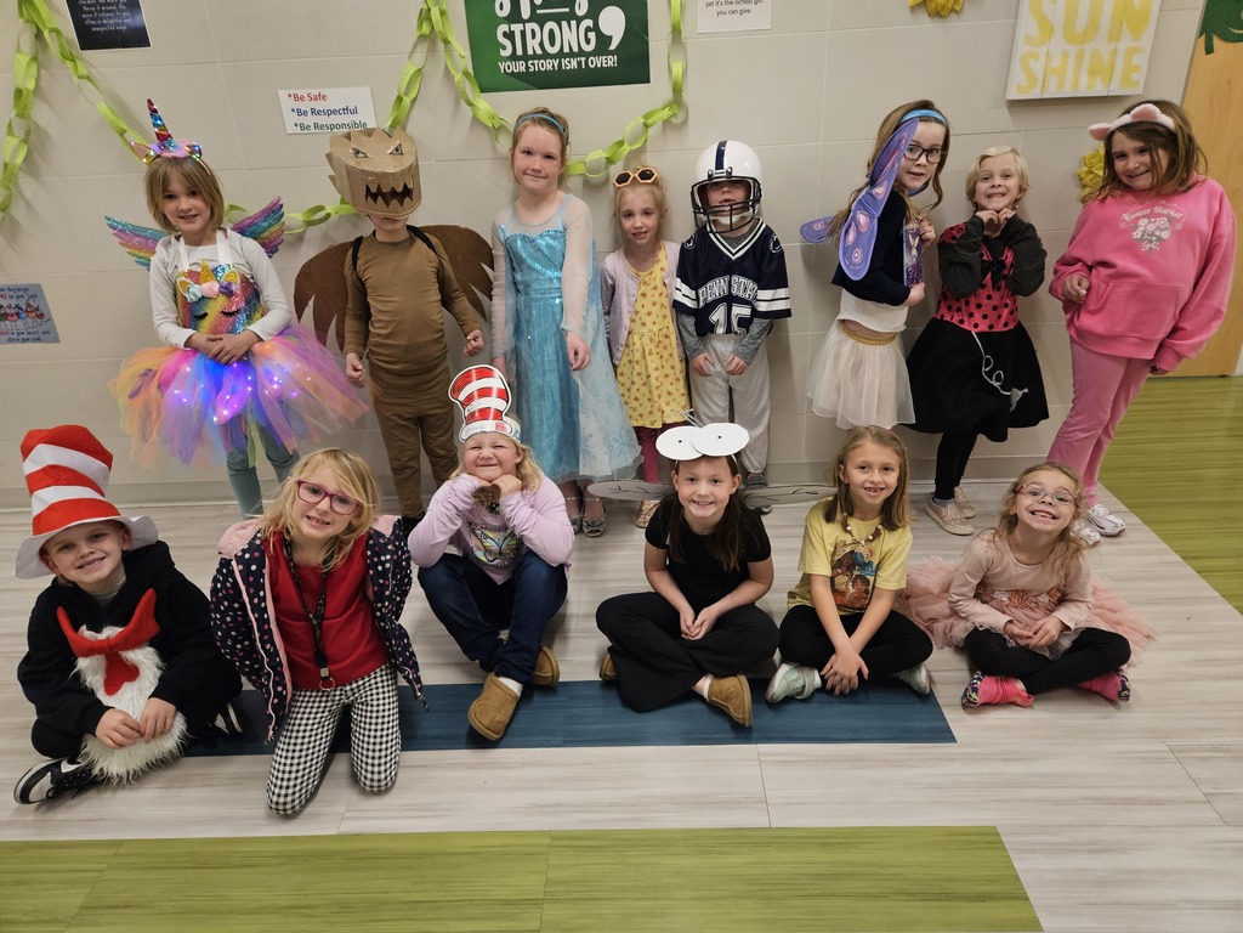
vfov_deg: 58.9
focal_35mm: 23
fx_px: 826
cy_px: 466
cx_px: 622
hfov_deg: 73.9
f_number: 1.8
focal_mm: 5.4
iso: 200
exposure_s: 1/170
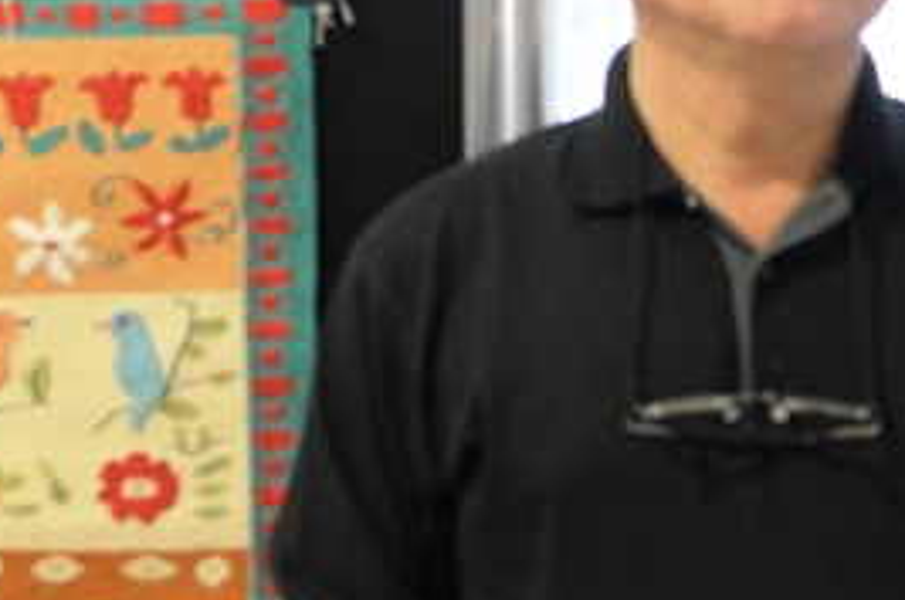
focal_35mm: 108
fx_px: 2710
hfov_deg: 18.9
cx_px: 654
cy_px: 393
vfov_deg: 12.6
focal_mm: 20
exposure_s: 1/50
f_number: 3.2
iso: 500
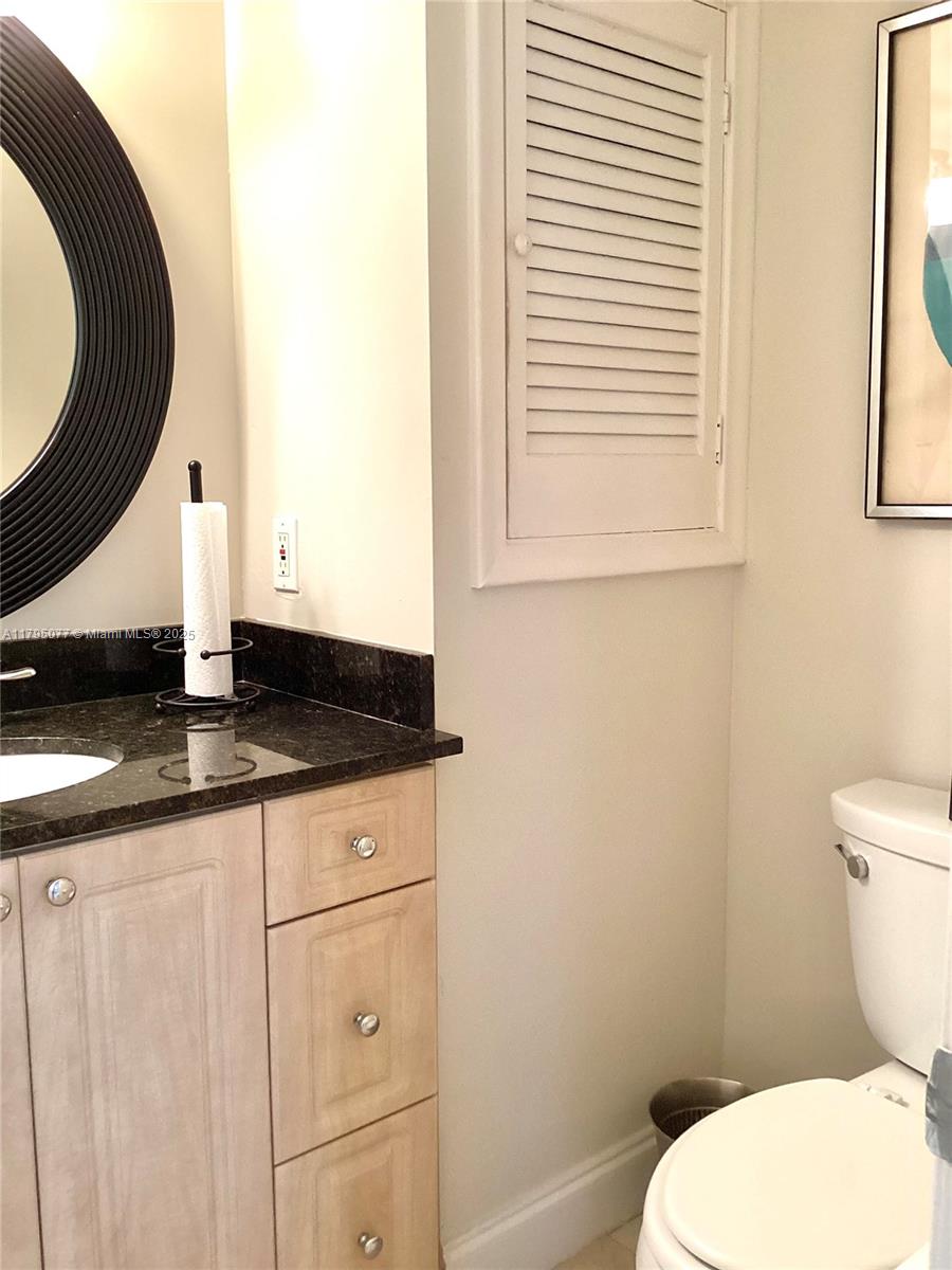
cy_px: 635
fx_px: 1137
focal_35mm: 31
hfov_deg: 45.4
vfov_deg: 58.4
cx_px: 476
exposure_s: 1/60
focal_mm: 3.3
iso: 200
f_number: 2.4
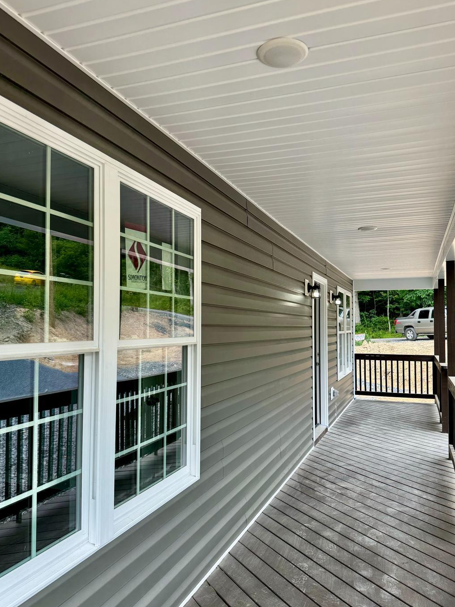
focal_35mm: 27
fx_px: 473
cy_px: 314
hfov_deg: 51.3
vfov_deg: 65.3
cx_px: 236
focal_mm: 6.76
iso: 80
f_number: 1.78
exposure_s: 1/531
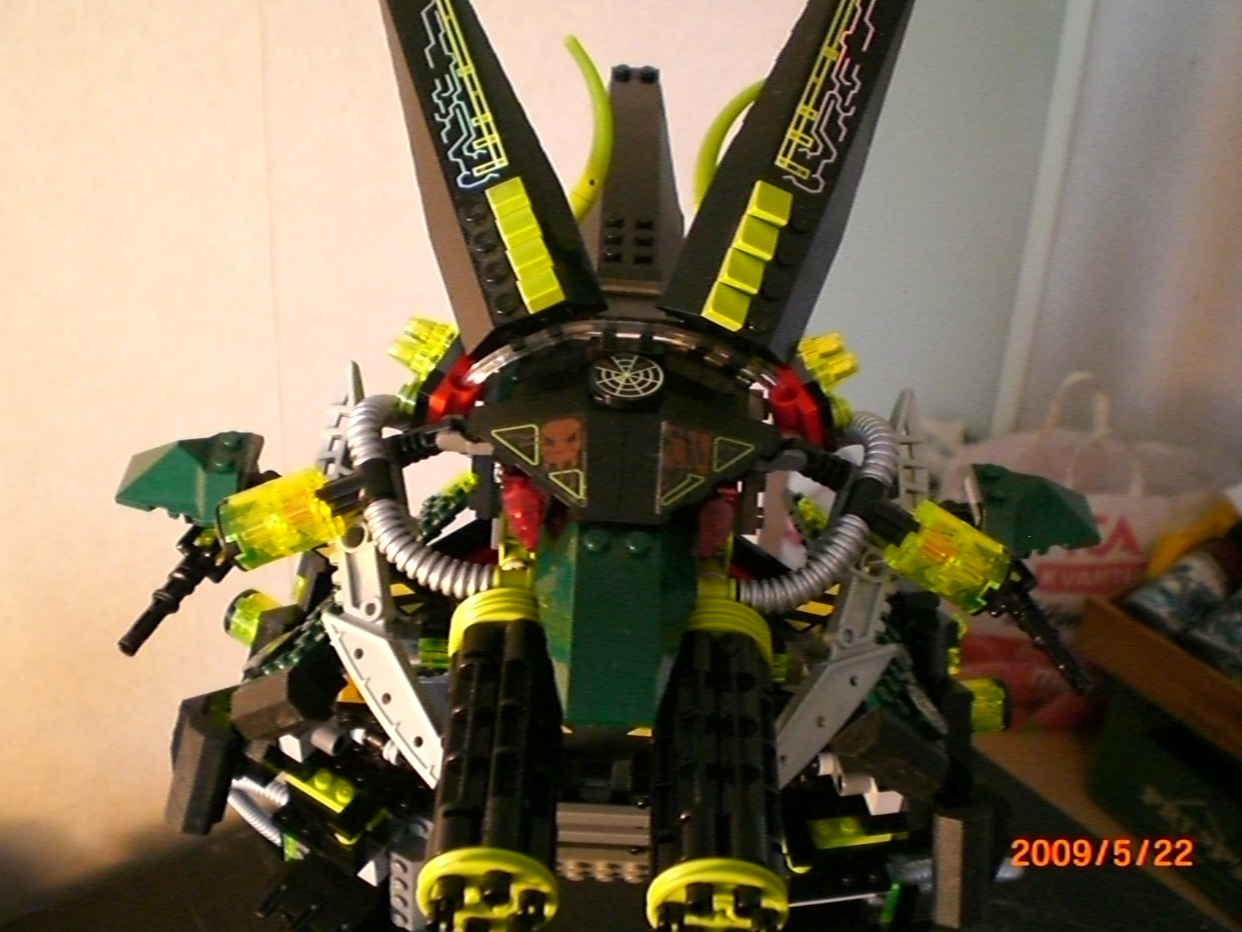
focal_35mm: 39
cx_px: 632
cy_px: 472
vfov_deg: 36.8
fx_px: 1399
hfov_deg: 47.9
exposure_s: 1/30
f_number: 3.1
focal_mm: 6.3
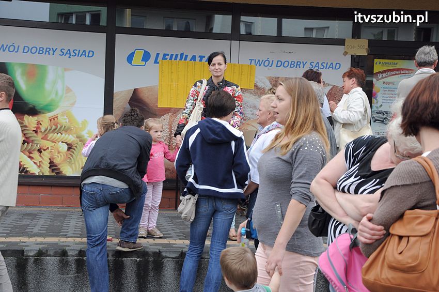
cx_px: 220
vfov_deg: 17.5
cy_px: 146
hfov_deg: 26.0
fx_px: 950
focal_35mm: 78
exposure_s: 1/100
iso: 500
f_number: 7.1
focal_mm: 52
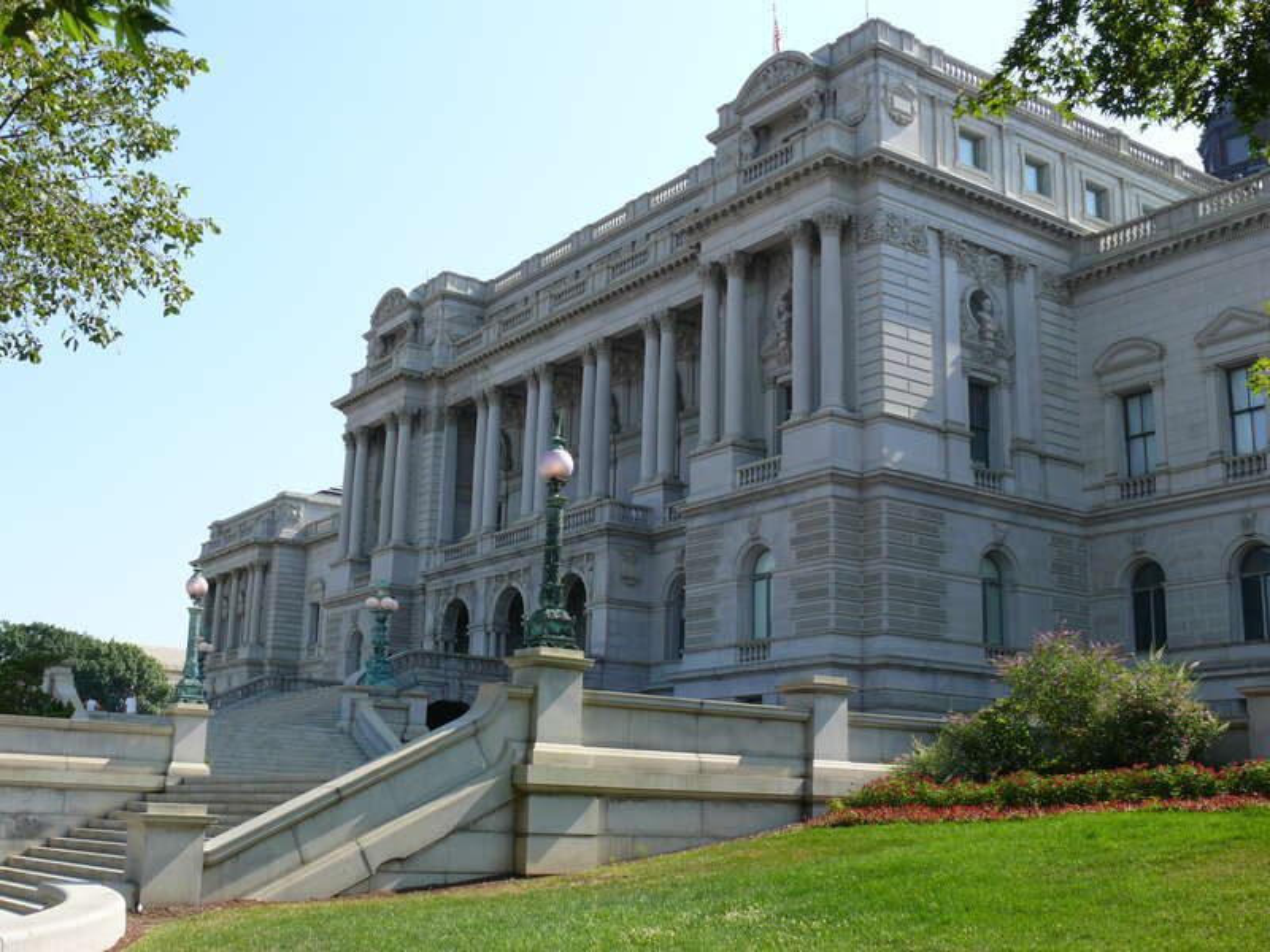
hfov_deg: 45.8
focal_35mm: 41
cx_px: 635
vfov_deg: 35.1
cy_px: 476
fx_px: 1504
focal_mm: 8.6
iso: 100
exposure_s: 1/320
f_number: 5.6
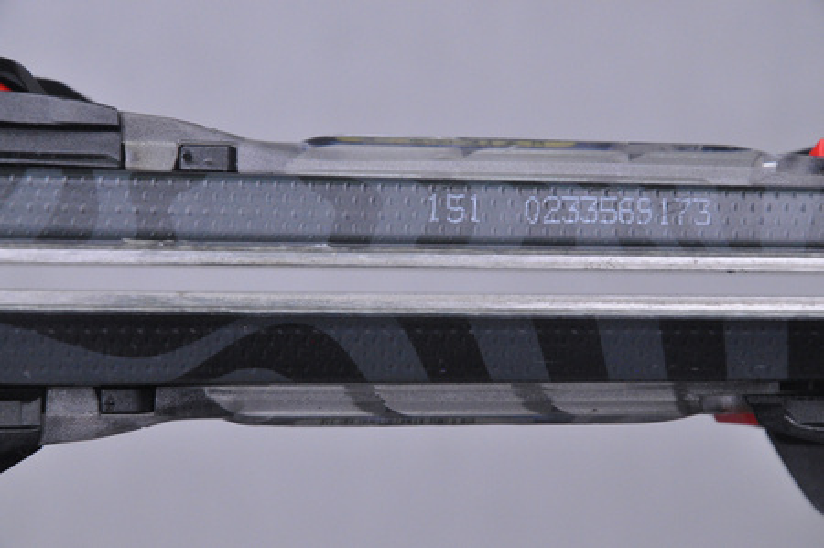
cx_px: 412
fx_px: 3601
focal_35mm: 158
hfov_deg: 13.1
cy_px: 274
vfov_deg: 8.7
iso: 3200
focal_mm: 105
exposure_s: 1/125
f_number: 9.5
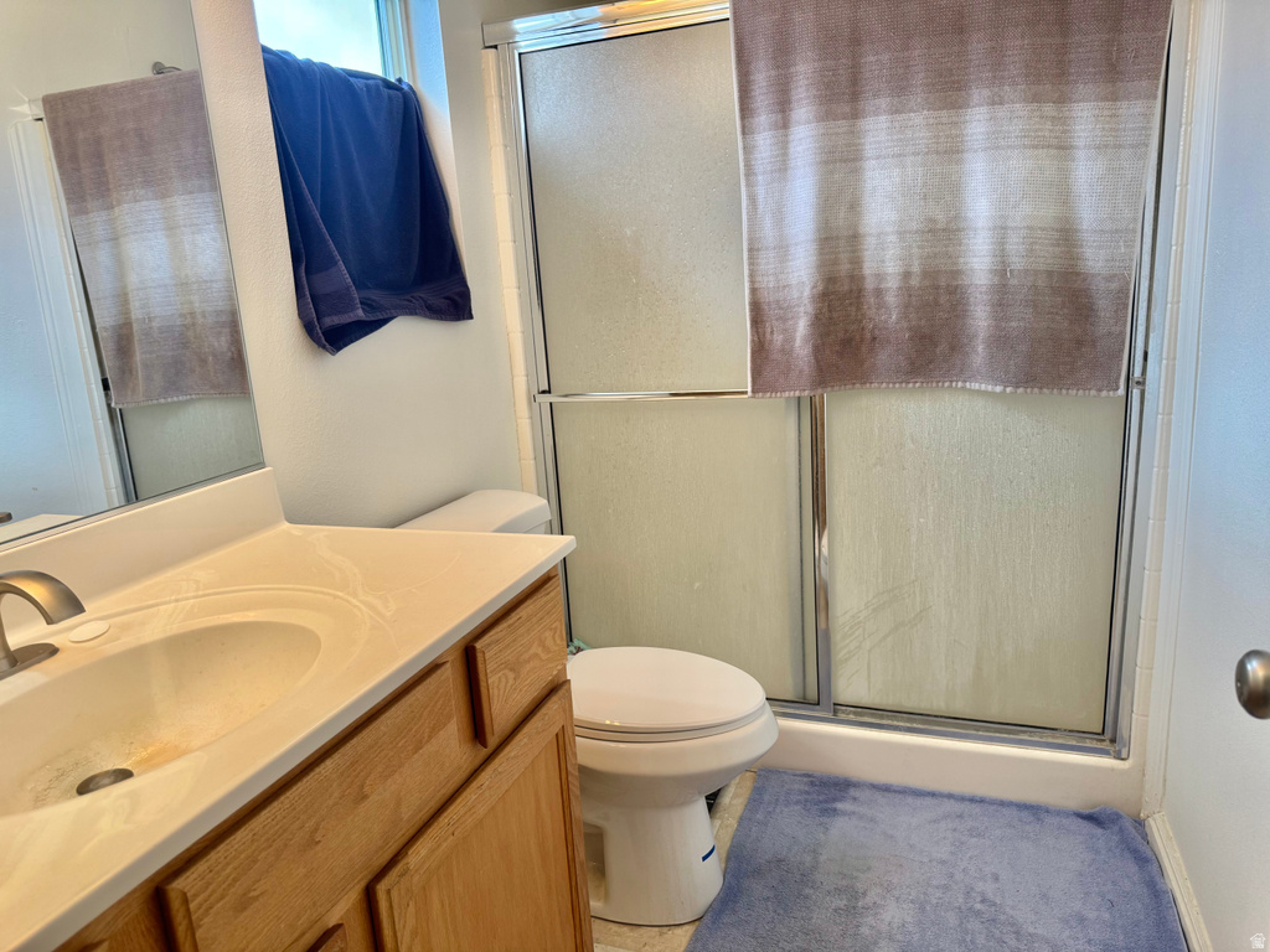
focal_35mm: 24
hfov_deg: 71.6
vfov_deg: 56.8
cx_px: 635
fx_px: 881
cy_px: 476
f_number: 1.78
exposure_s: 1/60
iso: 125
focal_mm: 6.76
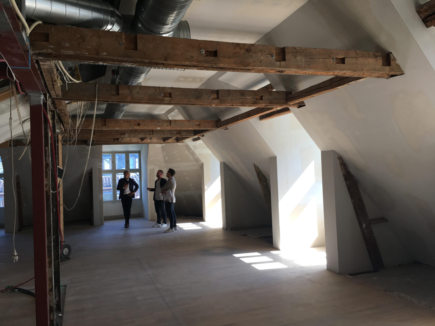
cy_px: 163
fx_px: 364
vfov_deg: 48.2
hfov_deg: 61.7
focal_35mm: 29
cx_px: 218
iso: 40
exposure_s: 1/100
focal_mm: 4.15
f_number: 2.2
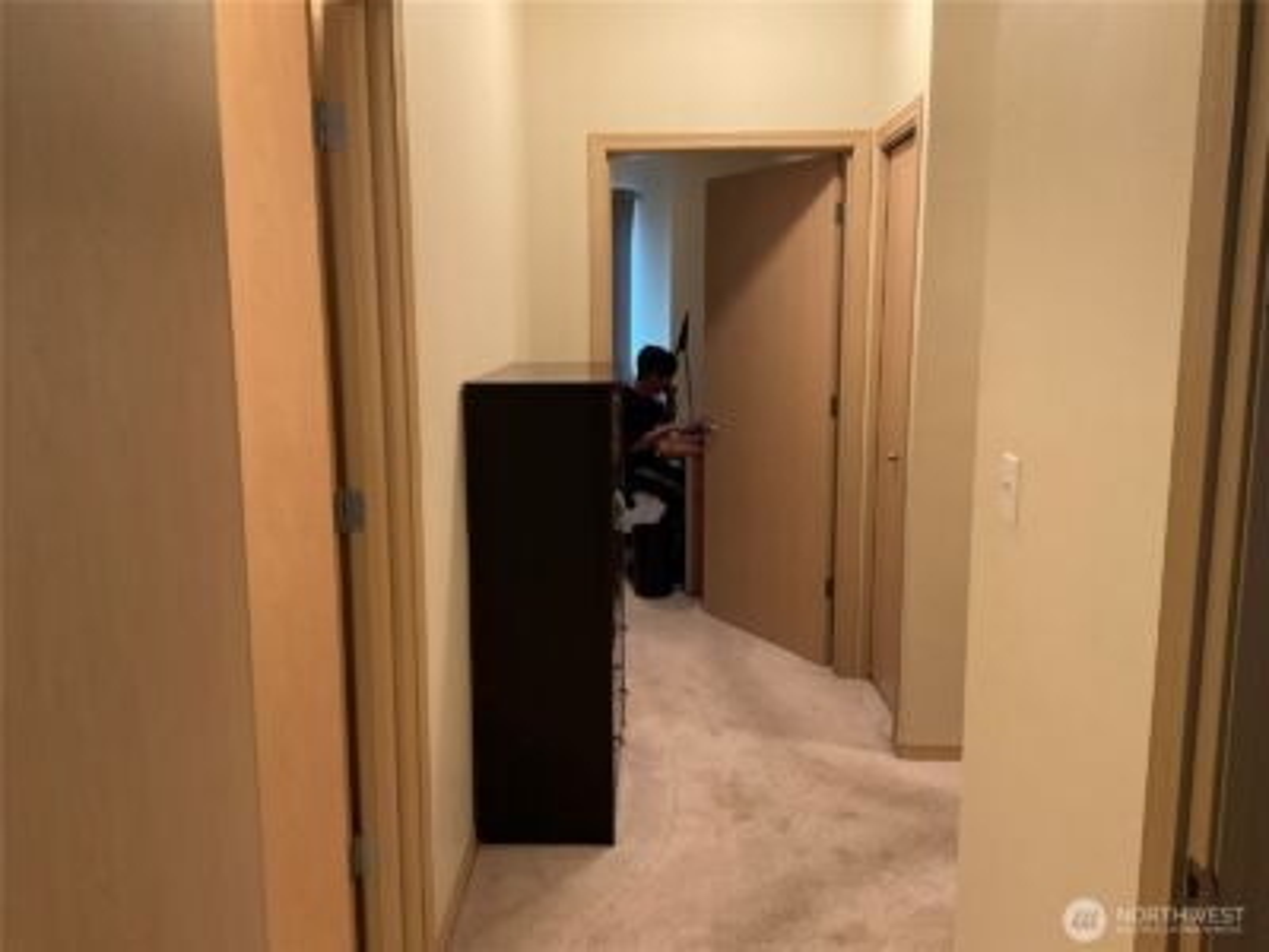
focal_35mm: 29
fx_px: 1063
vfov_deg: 48.2
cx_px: 634
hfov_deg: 61.7
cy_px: 476
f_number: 1.8
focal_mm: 3
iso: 320
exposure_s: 1/40
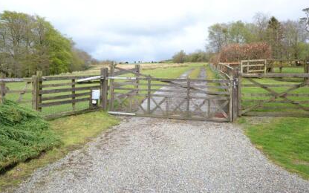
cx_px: 143
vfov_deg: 36.2
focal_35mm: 35
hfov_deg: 55.3
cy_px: 86
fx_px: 295
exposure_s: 1/1000
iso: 320
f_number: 3.5
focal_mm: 20
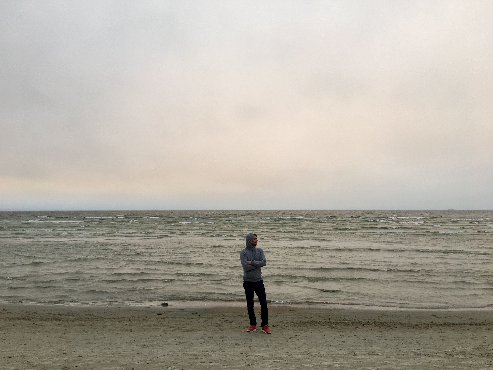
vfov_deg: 48.2
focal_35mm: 29
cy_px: 185
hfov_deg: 61.7
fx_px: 413
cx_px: 246
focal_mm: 4.15
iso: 25
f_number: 2.2
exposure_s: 1/50
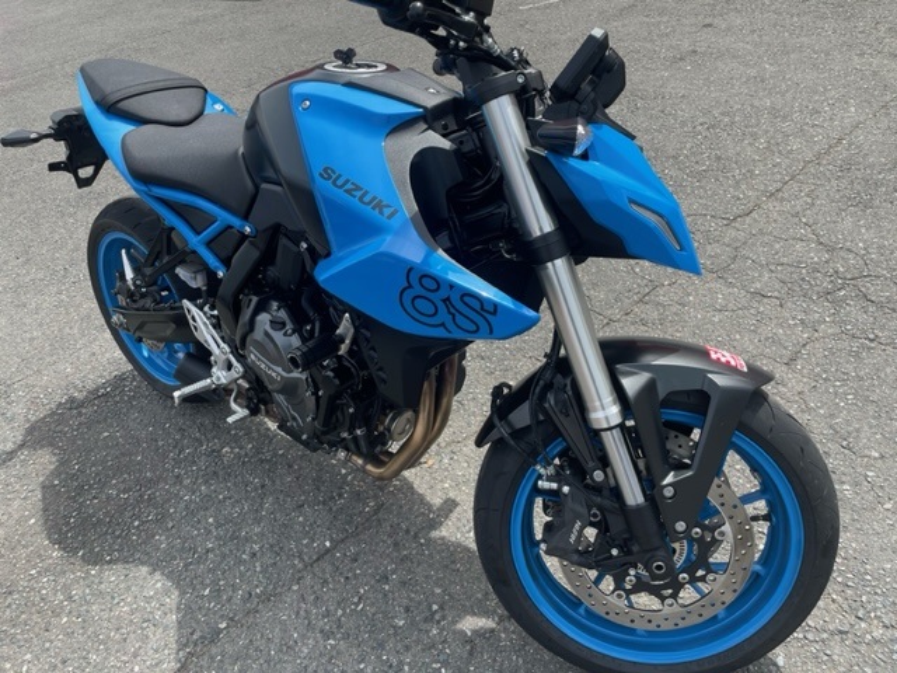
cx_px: 448
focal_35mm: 26
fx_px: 674
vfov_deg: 53.1
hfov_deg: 67.3
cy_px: 336
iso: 32
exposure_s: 1/1350
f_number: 1.6
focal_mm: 4.2
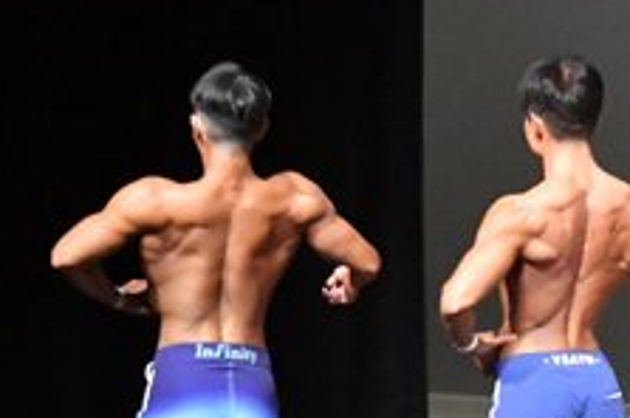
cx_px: 852
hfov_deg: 3.2
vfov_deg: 2.2
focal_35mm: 637
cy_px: 285
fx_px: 11131
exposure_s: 1/400
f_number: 5.6
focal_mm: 122
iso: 14400
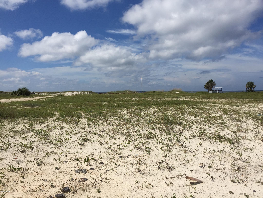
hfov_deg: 61.7
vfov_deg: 48.2
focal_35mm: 29
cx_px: 132
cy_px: 99
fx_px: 220
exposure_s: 1/5650
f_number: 2.2
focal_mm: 4.15
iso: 32
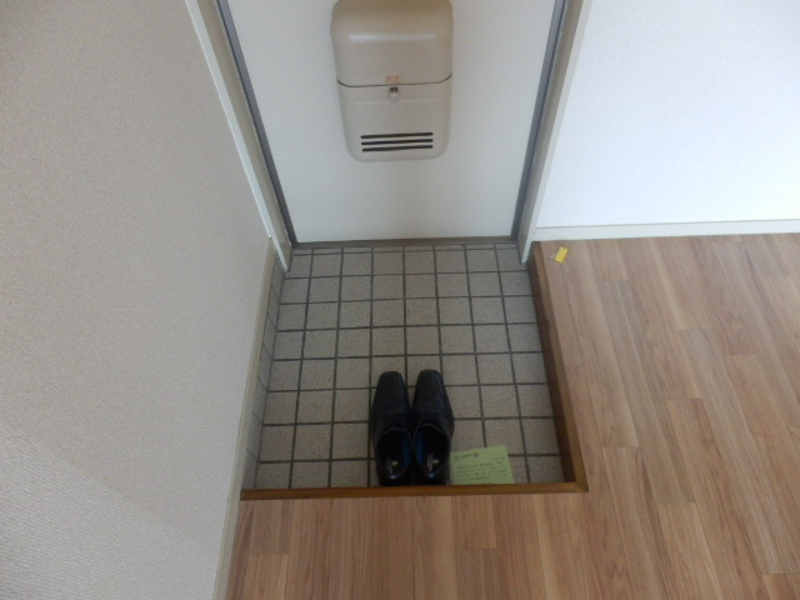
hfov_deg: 71.6
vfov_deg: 56.8
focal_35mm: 24
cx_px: 400
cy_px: 300
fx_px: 555
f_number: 3
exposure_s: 1/30
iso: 500
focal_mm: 4.2
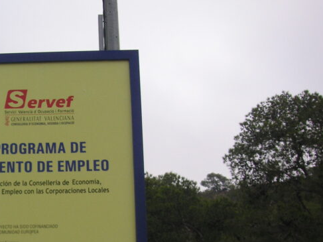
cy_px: 217
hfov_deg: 25.6
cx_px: 12
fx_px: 681
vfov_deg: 19.8
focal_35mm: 73
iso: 50
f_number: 2.8
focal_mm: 6.1
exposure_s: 1/750
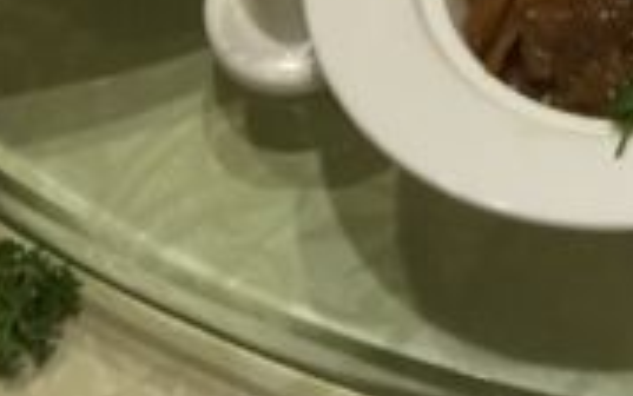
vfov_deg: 9.9
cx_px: 987
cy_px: -486
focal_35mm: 120
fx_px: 2071
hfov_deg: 15.8
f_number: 2.2
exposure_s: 1/15
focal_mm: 4.15
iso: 40
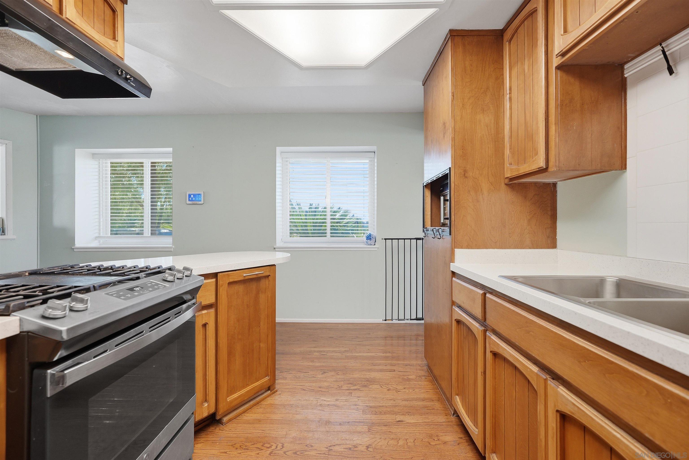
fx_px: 306
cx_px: 344
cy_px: 230
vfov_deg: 73.8
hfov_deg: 96.7
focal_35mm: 16
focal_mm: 16
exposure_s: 1/15
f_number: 4
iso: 250
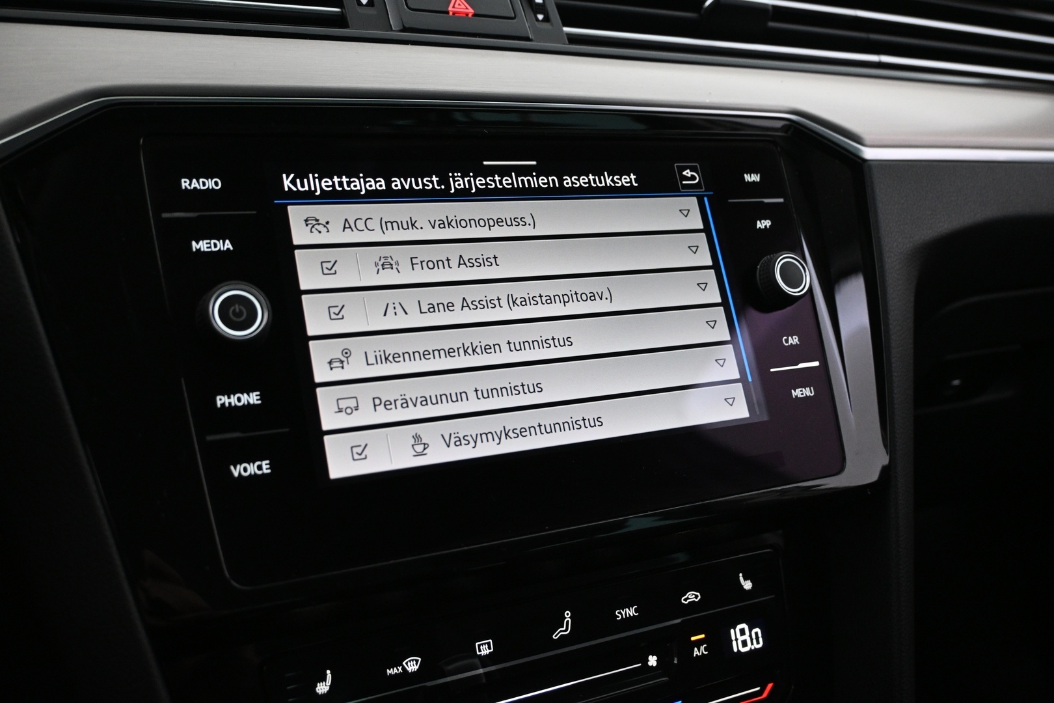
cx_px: 527
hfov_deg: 57.2
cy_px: 352
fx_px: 966
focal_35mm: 33
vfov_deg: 40.0
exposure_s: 1/50
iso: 1600
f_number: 4
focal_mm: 22
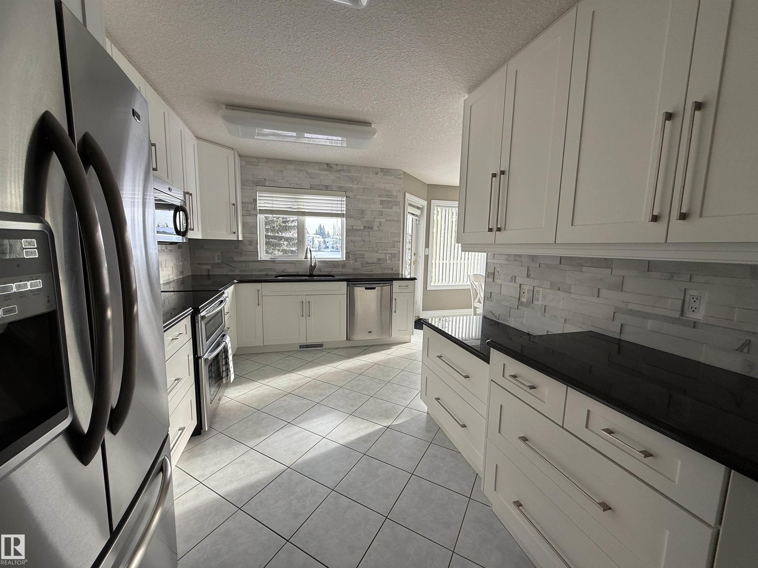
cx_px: 379
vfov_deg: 85.7
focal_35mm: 14
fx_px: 307
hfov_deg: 102.1
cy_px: 284
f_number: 2.2
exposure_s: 1/150
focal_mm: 2.22
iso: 64
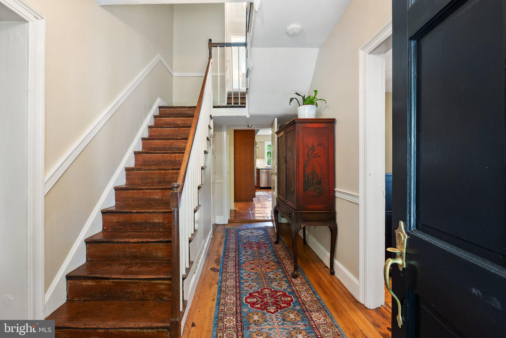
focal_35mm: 15
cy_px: 169
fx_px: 211
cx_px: 253
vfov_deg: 77.3
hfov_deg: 100.4
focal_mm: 10
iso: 640
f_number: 8
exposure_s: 1/1.67
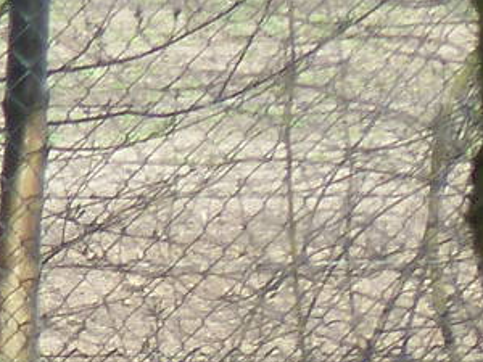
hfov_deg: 0.9
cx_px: -771
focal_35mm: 2127
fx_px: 29678
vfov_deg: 0.7
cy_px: 938
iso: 100
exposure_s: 1/125
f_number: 4.9
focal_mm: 49.2
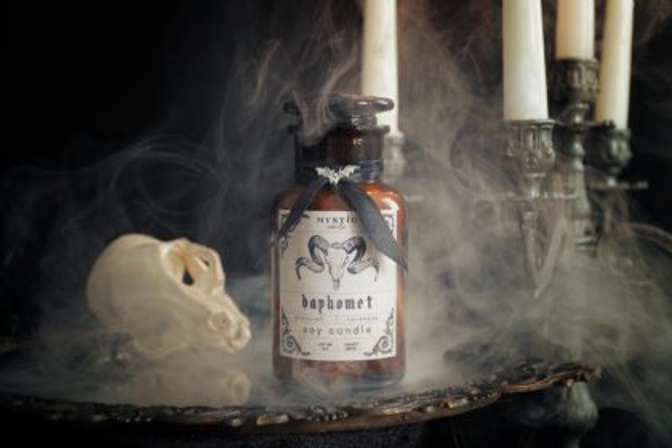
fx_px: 1064
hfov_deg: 35.1
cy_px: 224
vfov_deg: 23.8
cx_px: 336
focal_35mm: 57
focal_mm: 38
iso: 2000
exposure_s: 1/160
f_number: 4
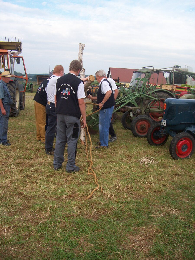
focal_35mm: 34
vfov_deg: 54.0
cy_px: 130
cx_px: 98
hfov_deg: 41.8
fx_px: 255
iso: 80
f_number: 2.7
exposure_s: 1/452
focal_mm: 5.6
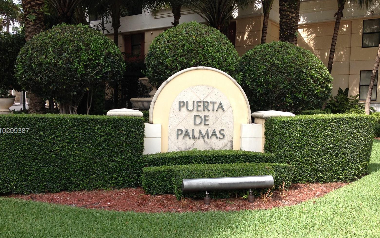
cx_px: 187
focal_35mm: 38
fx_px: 394
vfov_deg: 33.5
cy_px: 131
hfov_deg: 51.5
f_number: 2.4
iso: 50
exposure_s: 1/557
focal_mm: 4.28
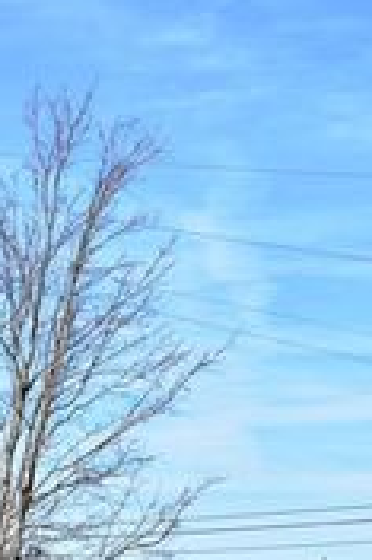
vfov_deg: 11.6
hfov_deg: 7.8
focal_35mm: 175
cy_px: 641
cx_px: 378
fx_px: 2718
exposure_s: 1/250
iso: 100
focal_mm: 32
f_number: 8
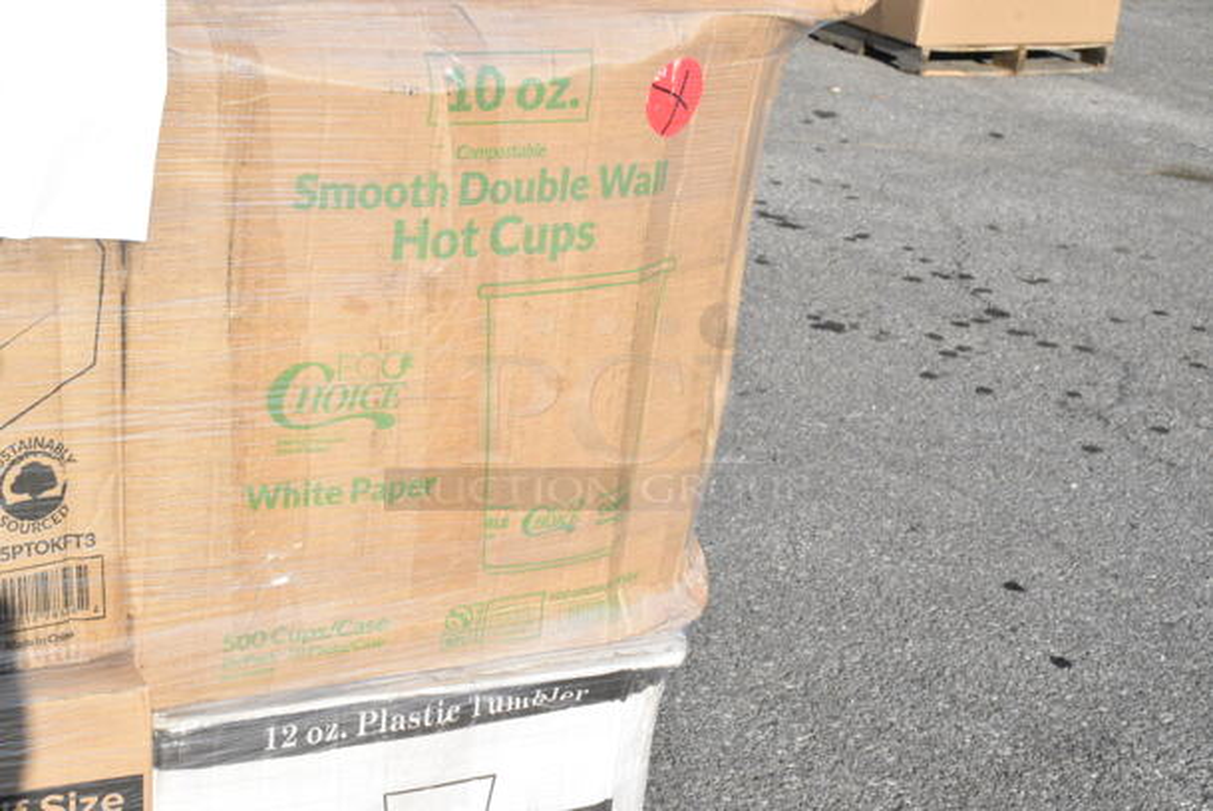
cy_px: 406
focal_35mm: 60
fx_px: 2024
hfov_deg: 33.4
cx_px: 606
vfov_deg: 22.7
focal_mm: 40
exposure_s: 1/2500
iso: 6400
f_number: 20
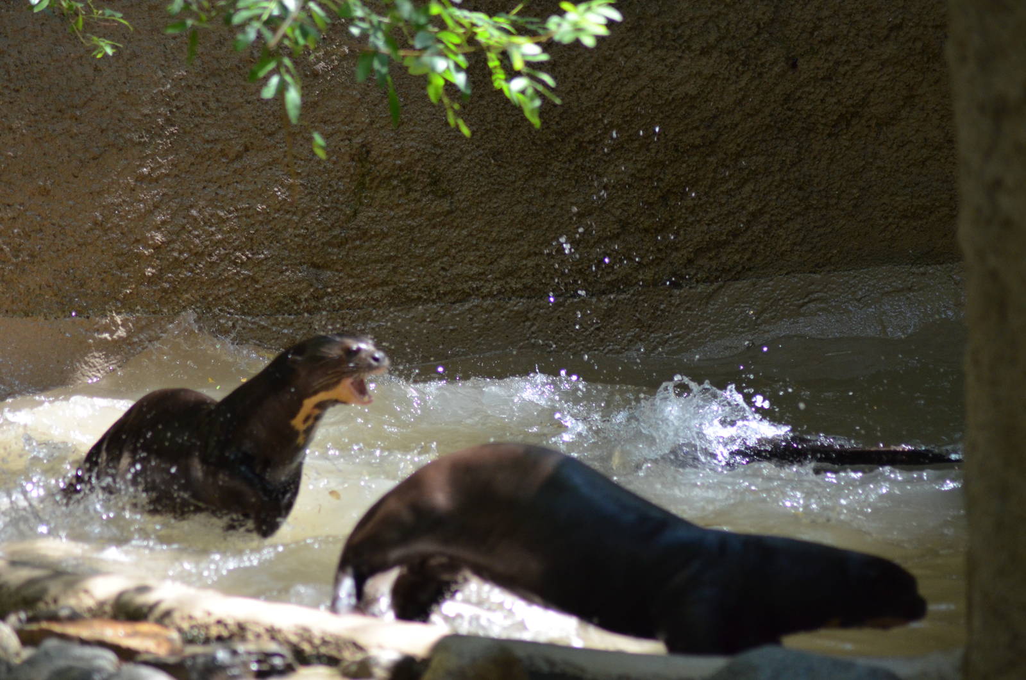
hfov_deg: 7.6
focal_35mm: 270
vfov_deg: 5.1
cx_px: 513
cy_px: 340
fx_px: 7680
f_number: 4.5
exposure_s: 1/500
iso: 1100
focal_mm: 180
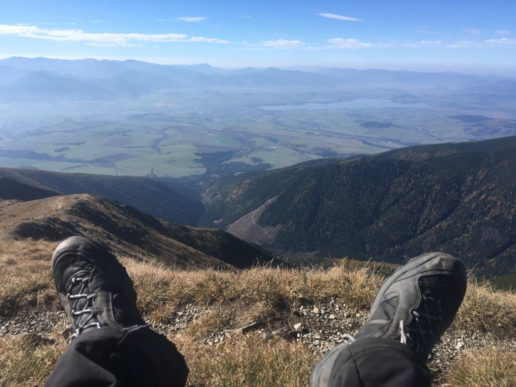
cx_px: 258
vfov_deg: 48.2
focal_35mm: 29
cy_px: 194
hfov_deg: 61.7
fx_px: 432
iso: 25
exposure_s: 1/1637
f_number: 2.2
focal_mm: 4.15
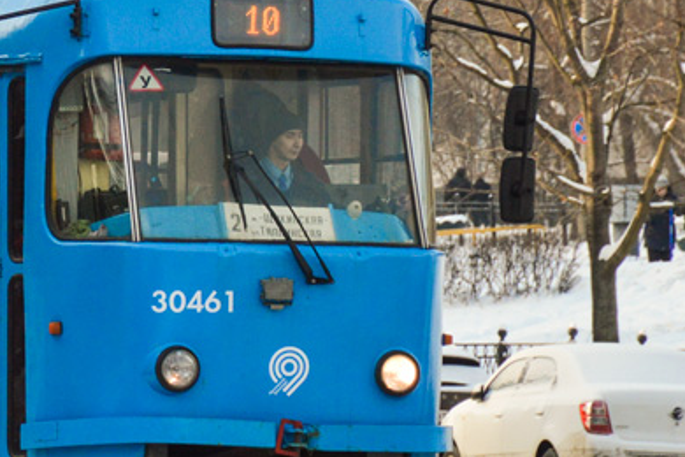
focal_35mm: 485
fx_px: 9219
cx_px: -246
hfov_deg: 4.2
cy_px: -25
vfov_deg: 2.8
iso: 400
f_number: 7.1
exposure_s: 1/500
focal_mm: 105
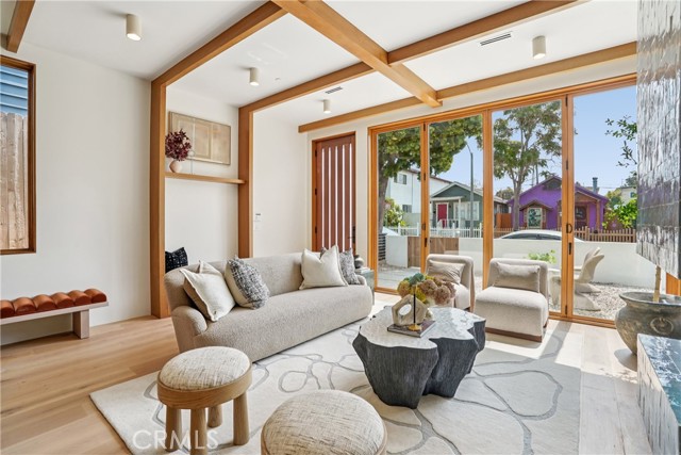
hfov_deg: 96.7
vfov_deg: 73.8
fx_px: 303
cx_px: 340
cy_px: 228
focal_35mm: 16
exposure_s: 1/200
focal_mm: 16
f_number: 8
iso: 400
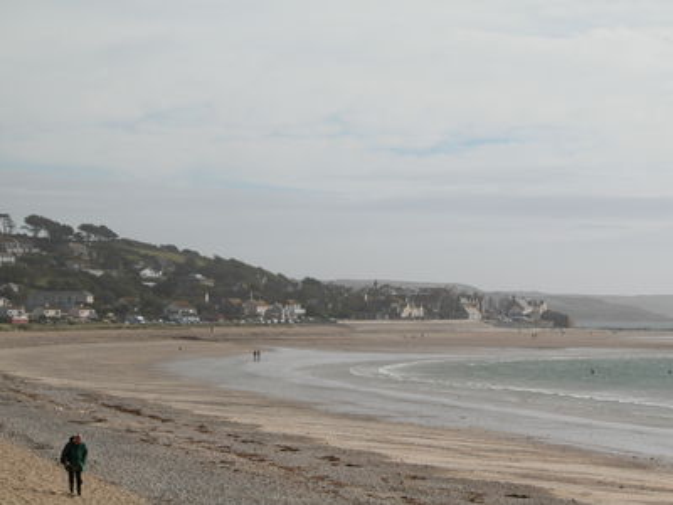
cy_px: 252
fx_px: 2255
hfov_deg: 17.0
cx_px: 336
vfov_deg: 12.8
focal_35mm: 116
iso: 100
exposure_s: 1/643
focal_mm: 29.5
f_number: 6.7
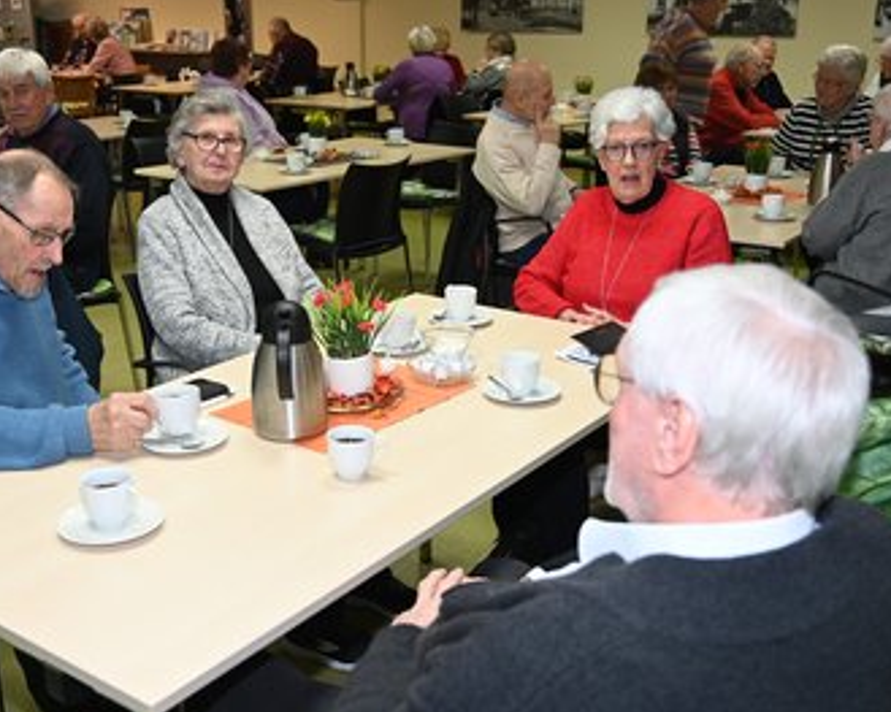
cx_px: 398
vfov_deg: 35.7
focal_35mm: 42
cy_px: 348
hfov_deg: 43.8
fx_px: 1107
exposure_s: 1/60
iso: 450
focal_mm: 32
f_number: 4.2
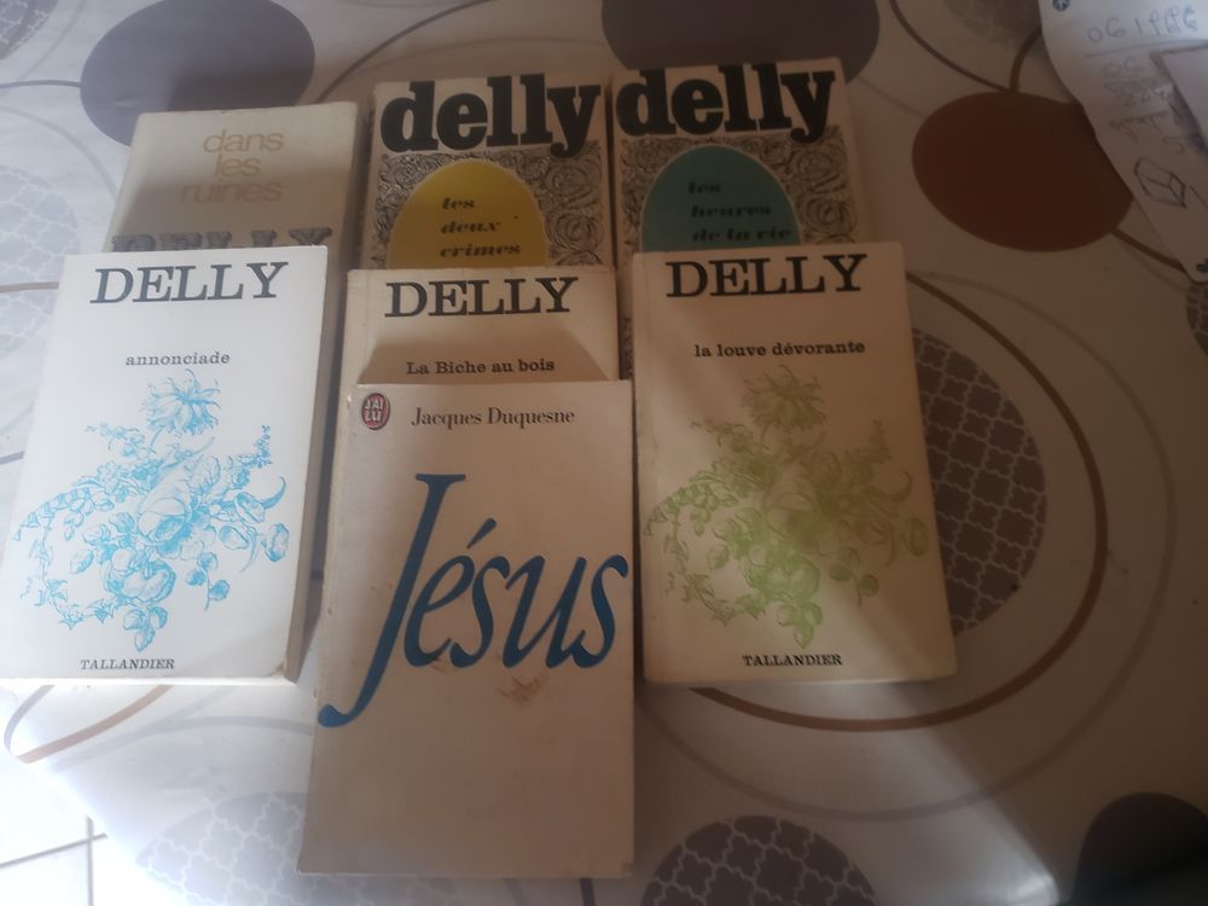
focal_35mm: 26
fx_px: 907
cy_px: 453
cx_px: 604
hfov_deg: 67.3
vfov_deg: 53.1
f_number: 1.5
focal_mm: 4.3
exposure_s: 1/10
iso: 400
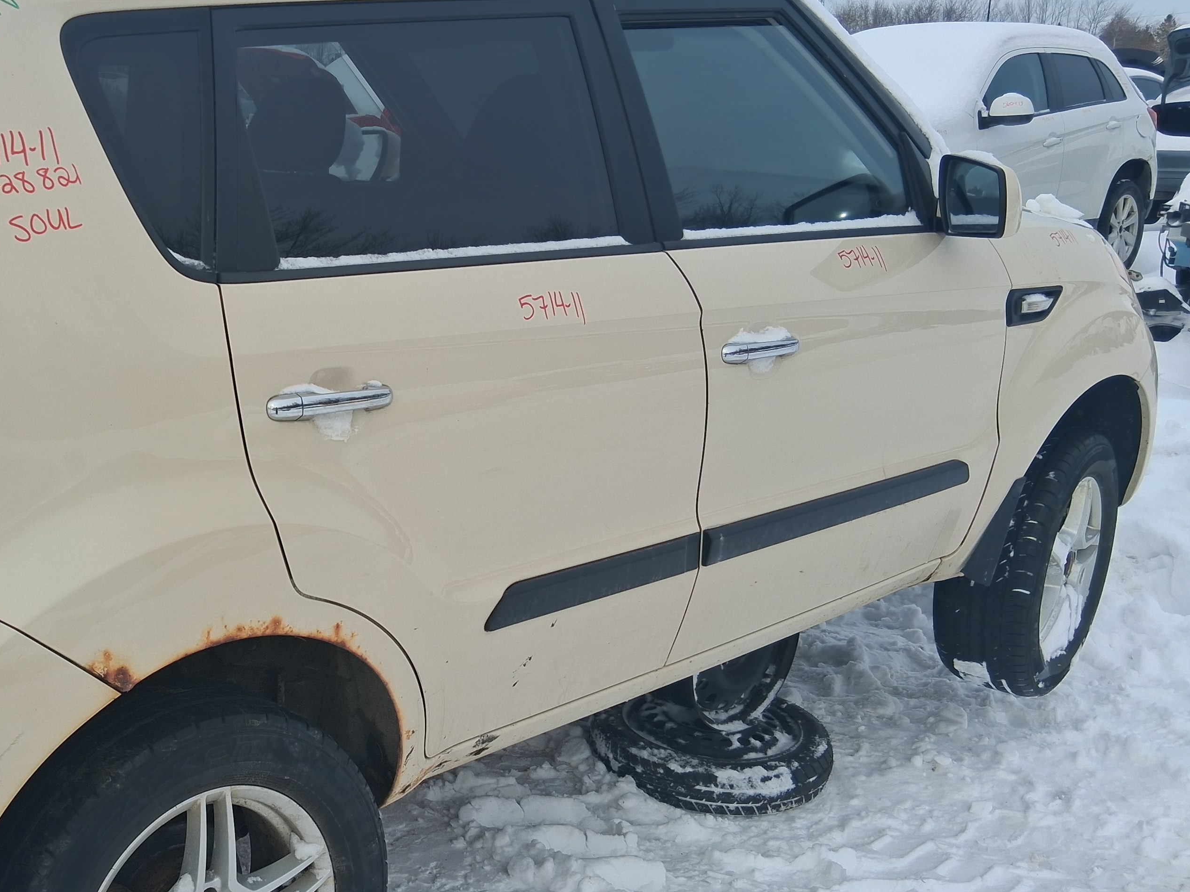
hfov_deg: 42.7
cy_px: 494
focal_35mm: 42
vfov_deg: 34.3
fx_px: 1444
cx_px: 233
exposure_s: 1/597
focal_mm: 3.98
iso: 25
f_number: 1.8
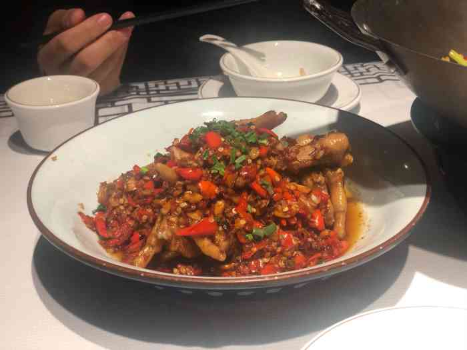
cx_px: 234
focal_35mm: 52
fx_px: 702
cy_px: 175
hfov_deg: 36.8
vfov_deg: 28.0
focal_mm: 6
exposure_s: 1/33
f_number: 2.4
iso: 100
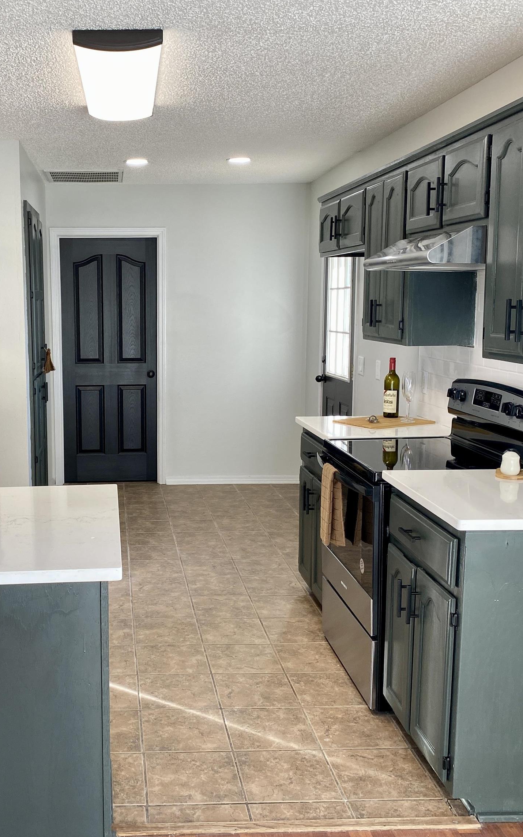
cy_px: 419
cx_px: 131
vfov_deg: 52.7
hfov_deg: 33.7
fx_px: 844
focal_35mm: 37
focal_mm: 4.25
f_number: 1.8
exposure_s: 1/120
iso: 64
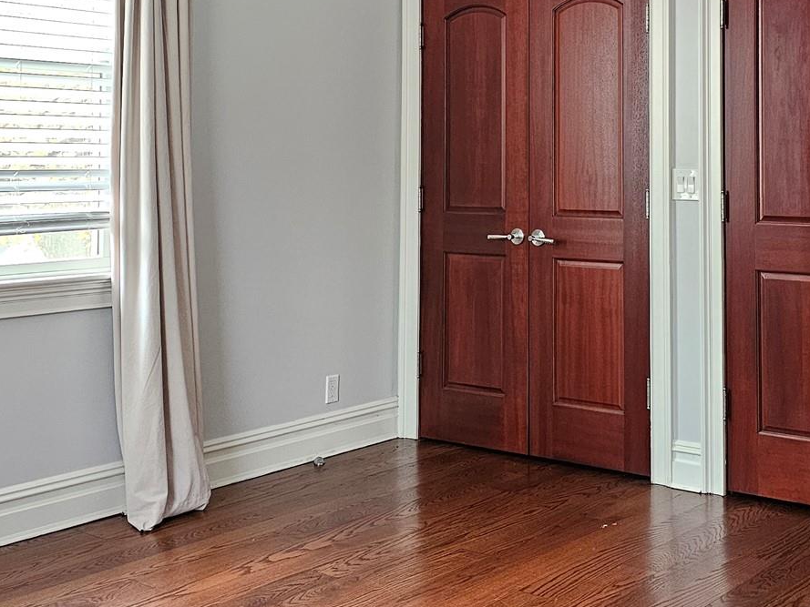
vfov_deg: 27.0
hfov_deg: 35.7
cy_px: 119
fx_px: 1240
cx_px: 567
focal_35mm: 53
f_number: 1.7
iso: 1000
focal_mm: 6.3
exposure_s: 1/100
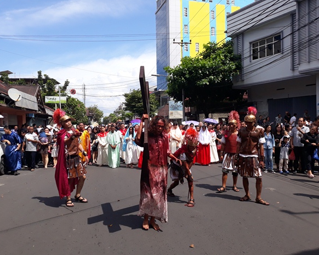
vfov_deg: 49.9
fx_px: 274
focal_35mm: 29
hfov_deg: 60.4
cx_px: 152
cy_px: 131
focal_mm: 3.71
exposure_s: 1/1629
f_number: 1.7
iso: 40
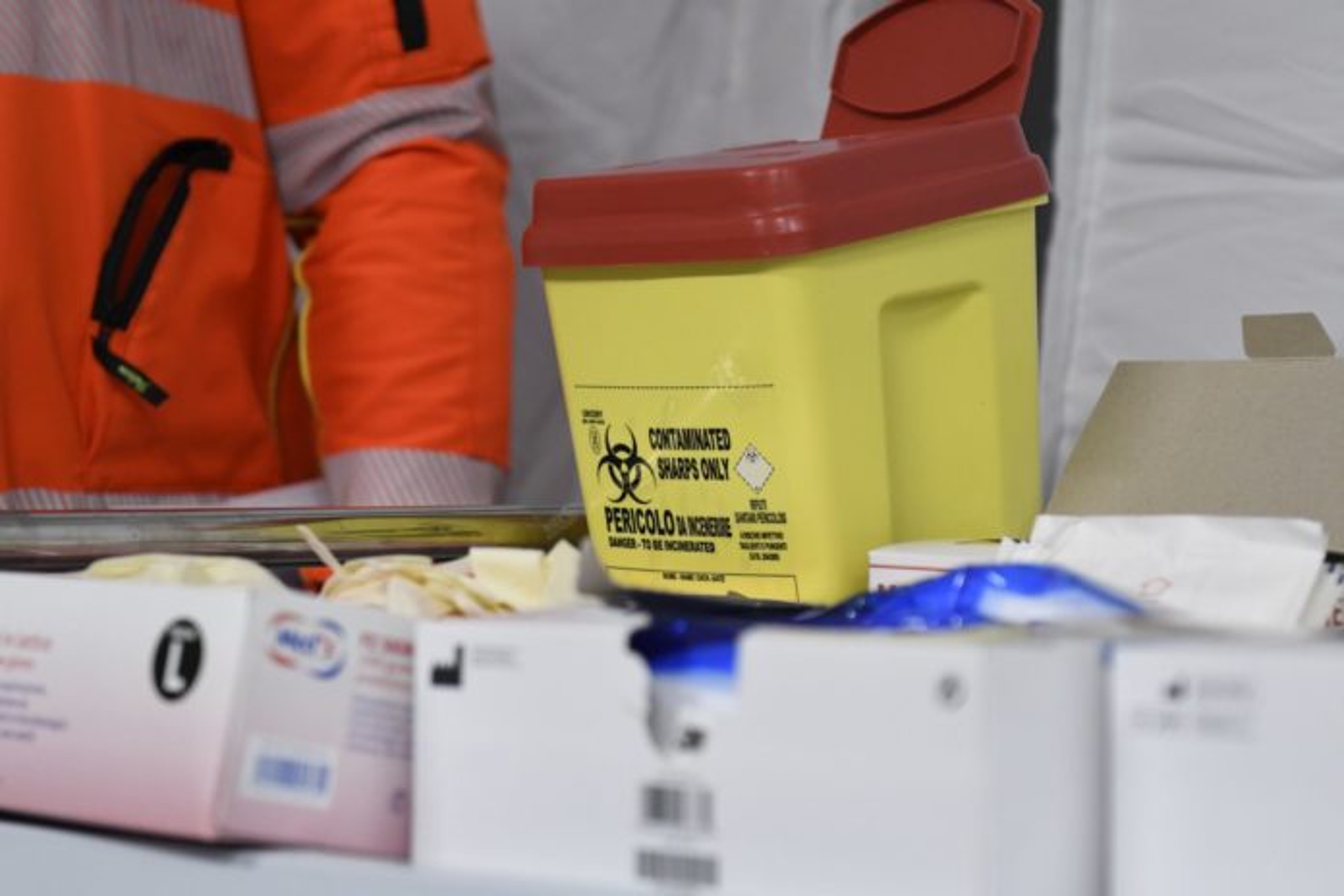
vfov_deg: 13.8
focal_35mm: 99
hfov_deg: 20.6
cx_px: 672
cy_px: 448
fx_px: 3696
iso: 2500
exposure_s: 1/100
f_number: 3.5
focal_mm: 66
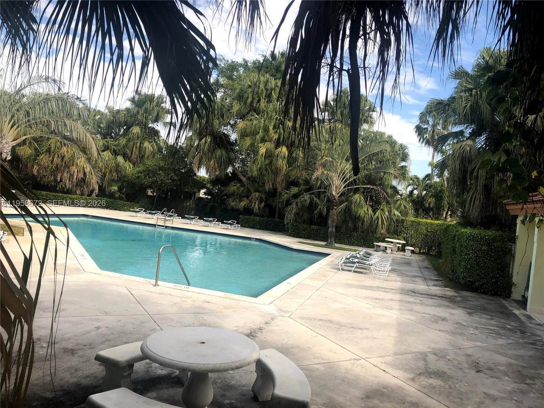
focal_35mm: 28
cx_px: 272
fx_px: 440
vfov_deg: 49.7
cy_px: 204
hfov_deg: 63.4
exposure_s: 1/1104
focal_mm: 3.99
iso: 20
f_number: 1.8
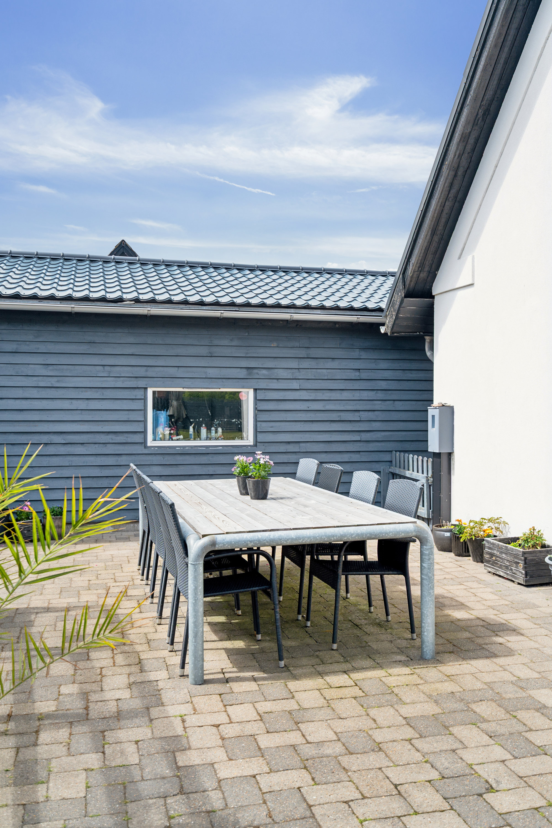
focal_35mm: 32
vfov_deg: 58.7
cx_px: 276
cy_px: 414
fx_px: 736
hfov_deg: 41.1
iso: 400
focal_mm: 32
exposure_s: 1/1250
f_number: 5
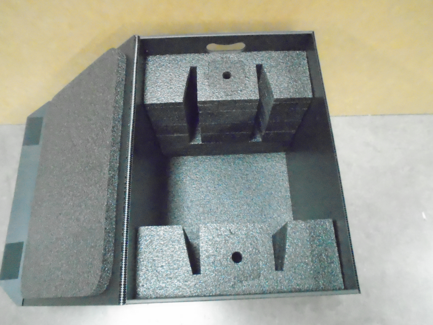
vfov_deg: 53.1
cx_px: 216
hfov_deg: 67.3
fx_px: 325
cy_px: 162
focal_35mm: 26
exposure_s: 1/60
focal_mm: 4.6
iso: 3200
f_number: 3.2
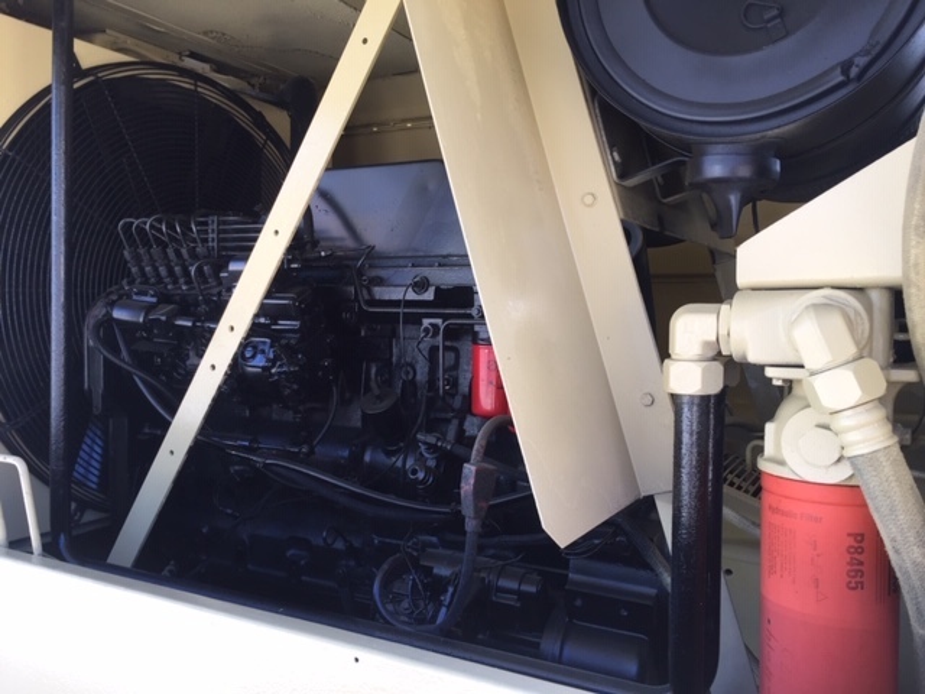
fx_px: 775
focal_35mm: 29
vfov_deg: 48.2
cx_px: 462
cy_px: 347
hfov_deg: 61.7
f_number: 2.2
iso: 32
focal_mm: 4.15
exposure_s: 1/145
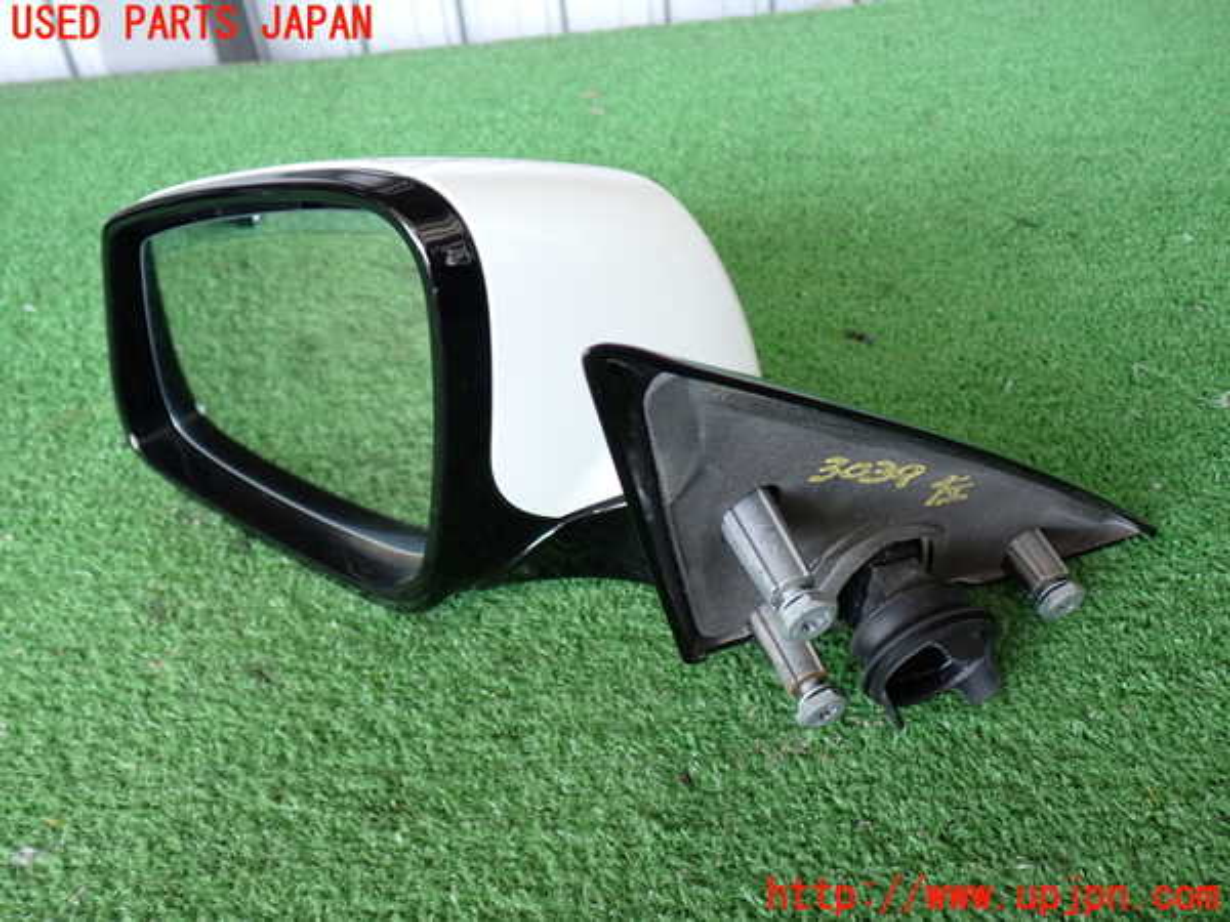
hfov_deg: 56.8
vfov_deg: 44.2
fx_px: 1137
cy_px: 461
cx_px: 615
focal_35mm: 32
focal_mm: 5.79
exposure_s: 1/60
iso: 100
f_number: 2.4
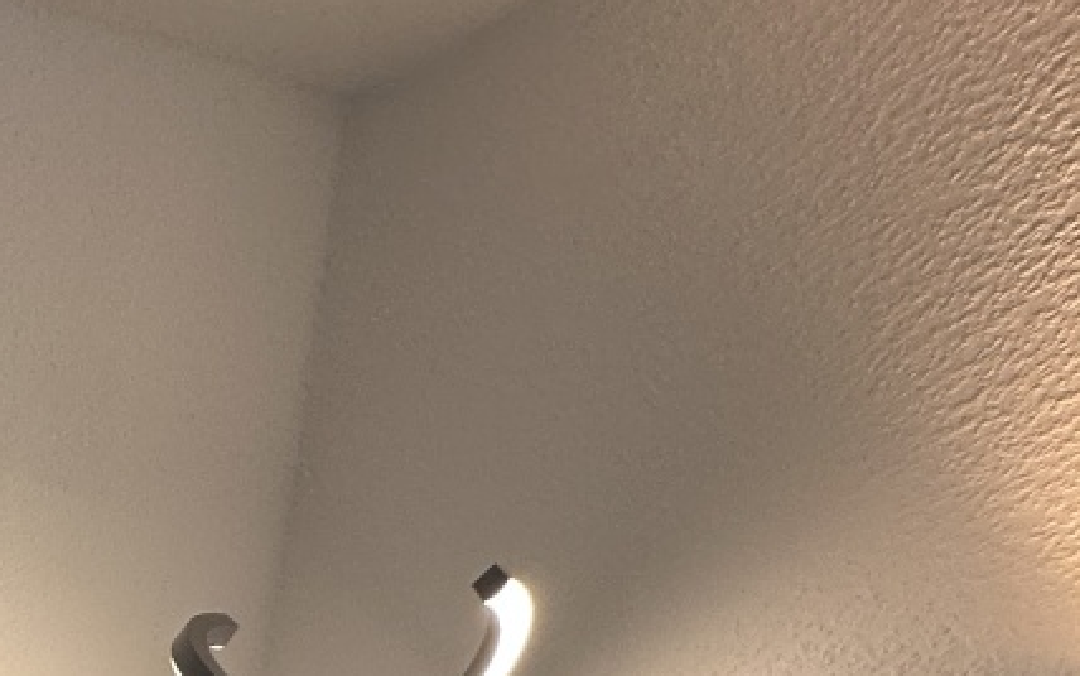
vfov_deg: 17.5
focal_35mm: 52
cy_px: 1363
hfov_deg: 25.6
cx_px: -641
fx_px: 1531
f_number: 2.2
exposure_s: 1/99
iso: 64
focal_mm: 2.22
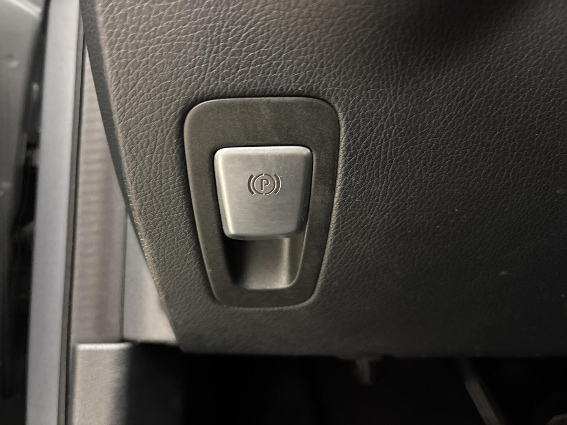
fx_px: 426
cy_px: 212
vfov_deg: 53.1
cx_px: 284
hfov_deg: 67.3
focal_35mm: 26
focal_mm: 5.96
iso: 640
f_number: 1.6
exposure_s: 1/25
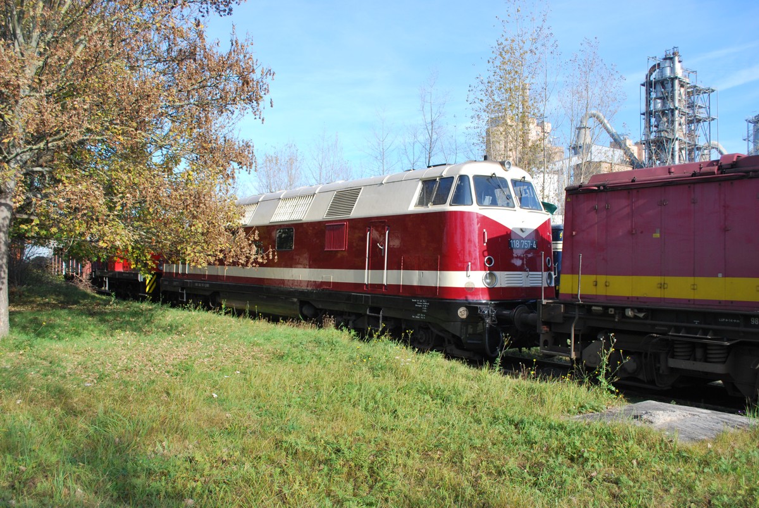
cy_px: 254
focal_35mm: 33
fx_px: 696
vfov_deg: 40.1
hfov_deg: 57.2
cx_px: 380
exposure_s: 1/400
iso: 200
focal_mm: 22
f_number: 6.3
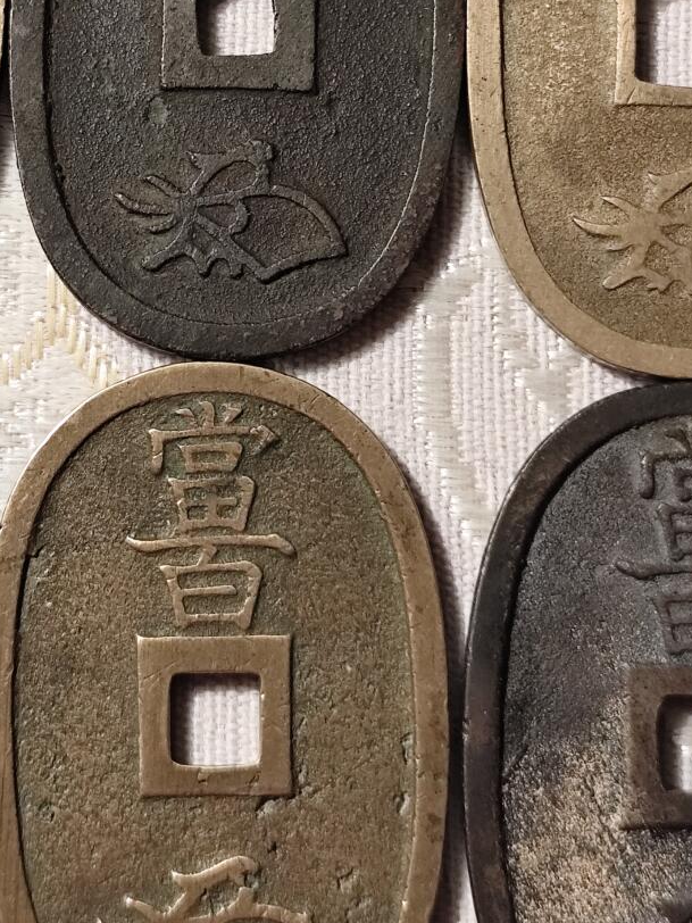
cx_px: 239
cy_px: 73
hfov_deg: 14.5
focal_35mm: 102
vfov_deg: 18.9
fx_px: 2719
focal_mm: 6.19
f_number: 1.65
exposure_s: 1/25
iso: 500
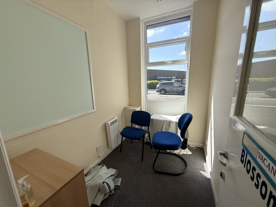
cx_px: 138
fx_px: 112
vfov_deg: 85.7
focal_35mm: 14
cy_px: 104
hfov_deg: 102.1
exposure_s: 1/751
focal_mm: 2.22
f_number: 2.2
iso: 64
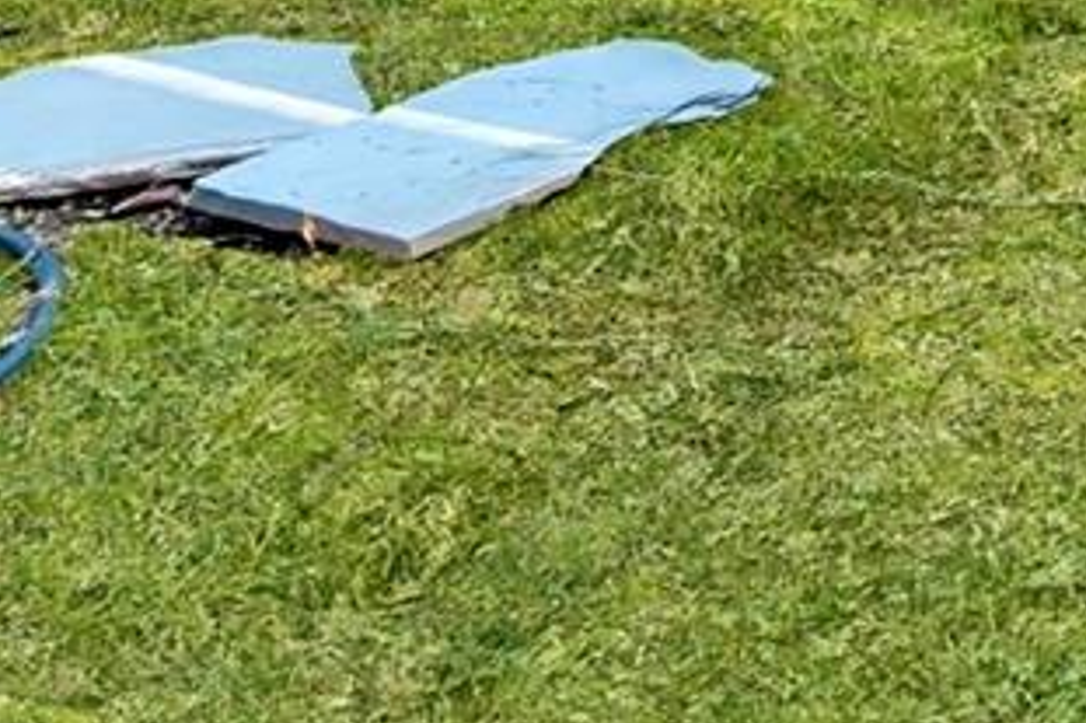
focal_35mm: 79
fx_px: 2382
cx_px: 3014
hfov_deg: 12.7
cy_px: -833
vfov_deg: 13.9
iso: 100
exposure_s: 1/60
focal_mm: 8
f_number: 8
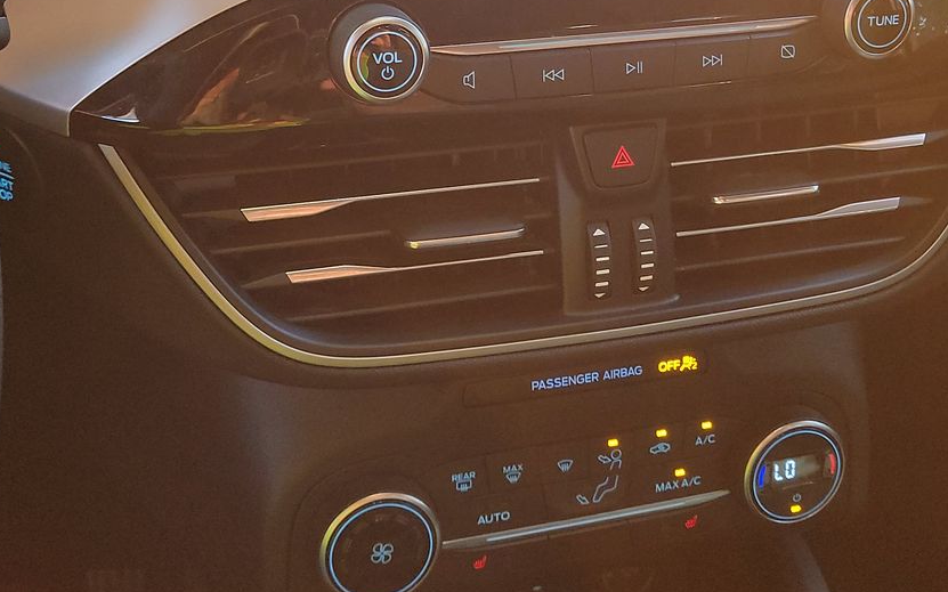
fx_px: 1266
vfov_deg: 25.8
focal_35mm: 49
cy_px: 102
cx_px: 457
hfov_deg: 41.1
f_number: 1.8
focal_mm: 6.7
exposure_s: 1/59
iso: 431
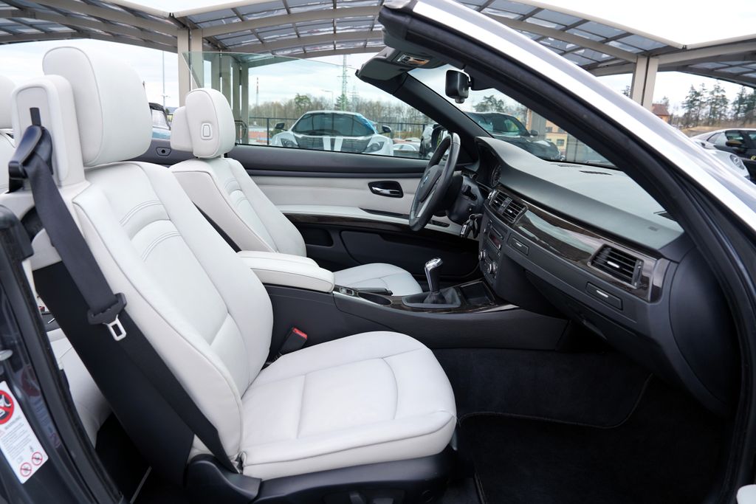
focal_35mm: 24
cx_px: 378
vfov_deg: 53.1
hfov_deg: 73.7
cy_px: 252
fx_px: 504
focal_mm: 24
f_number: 5.6
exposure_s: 1/125
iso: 100
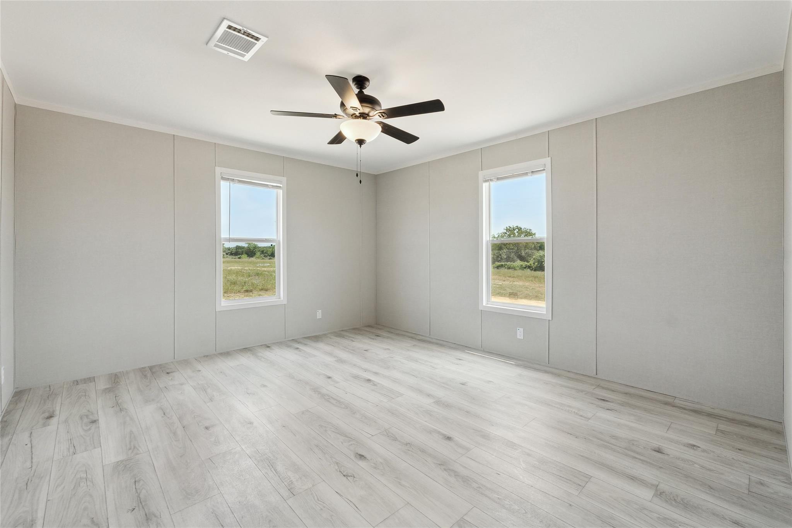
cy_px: 264
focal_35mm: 15
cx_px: 396
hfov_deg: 100.4
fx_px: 330
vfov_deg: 77.3
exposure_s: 1/80
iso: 400
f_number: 8
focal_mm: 10
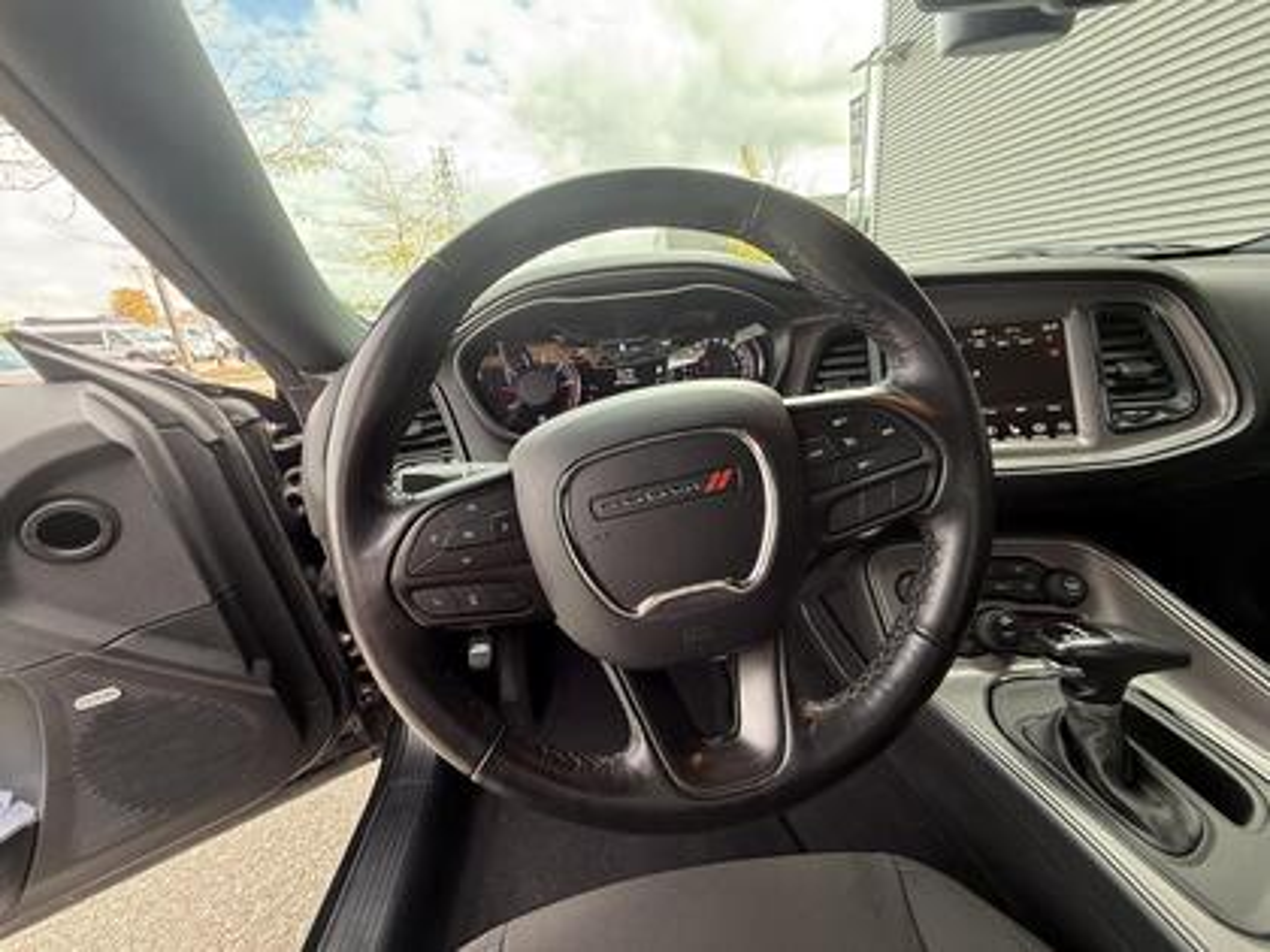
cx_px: 635
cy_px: 476
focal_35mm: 14
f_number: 2.2
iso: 160
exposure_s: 1/99
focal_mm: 2.22
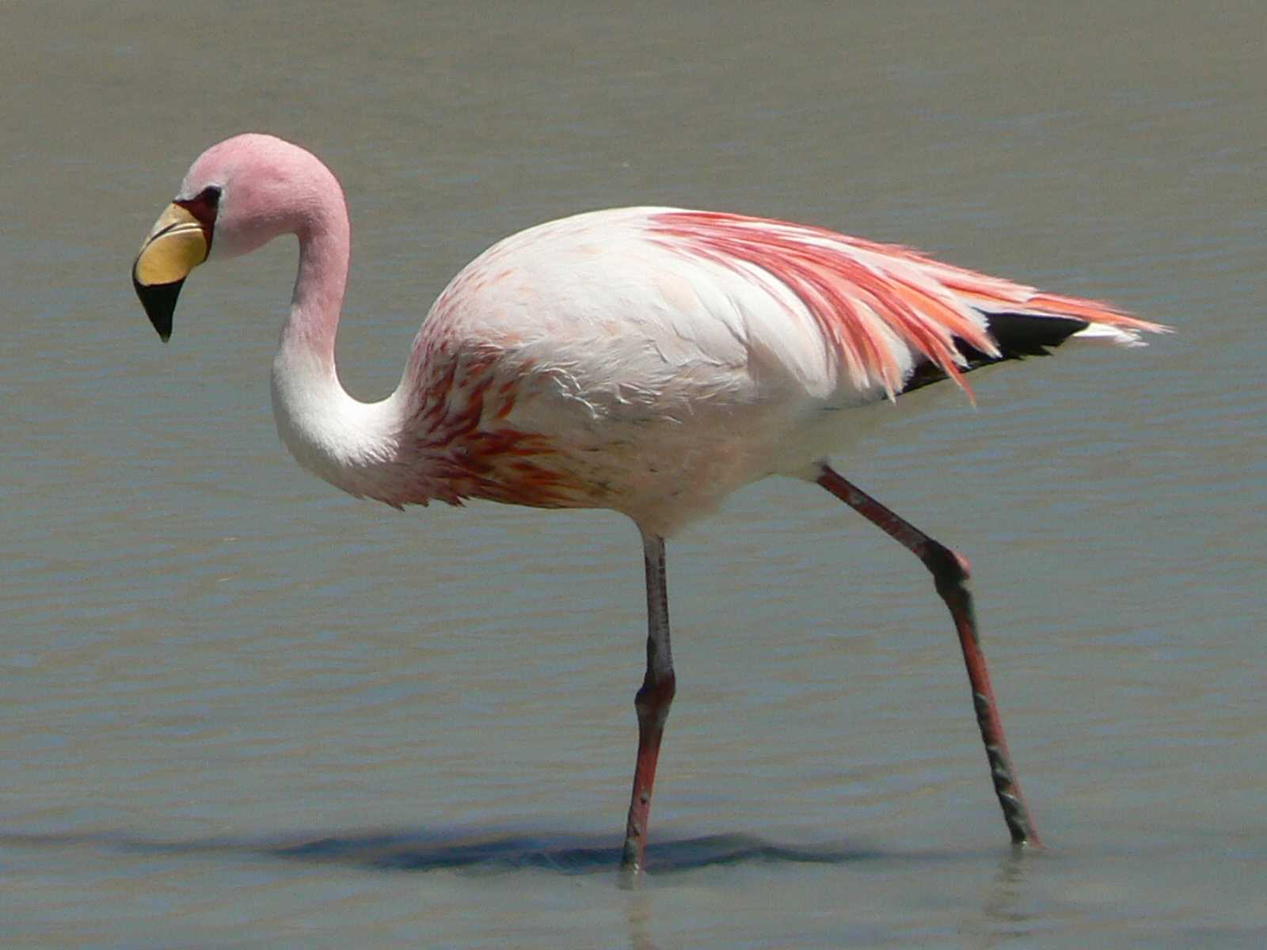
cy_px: 475
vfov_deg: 2.8
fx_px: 19289
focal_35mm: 527
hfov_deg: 3.8
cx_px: 634
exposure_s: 1/640
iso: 80
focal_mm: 72
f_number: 8
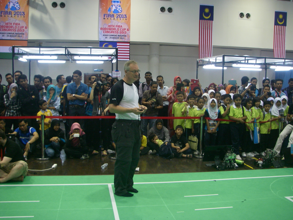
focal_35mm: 38
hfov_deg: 49.0
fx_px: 322
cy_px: 110
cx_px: 146
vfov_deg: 37.7
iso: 200
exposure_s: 1/25
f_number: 3.3
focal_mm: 6.3
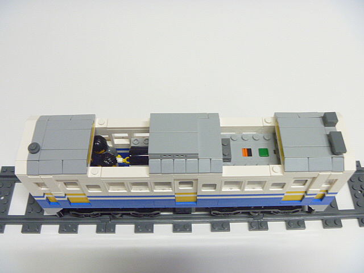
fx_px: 368
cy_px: 136
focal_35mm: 35
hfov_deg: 52.6
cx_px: 182
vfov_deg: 40.7
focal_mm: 6.3
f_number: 3.5
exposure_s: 1/15
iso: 400
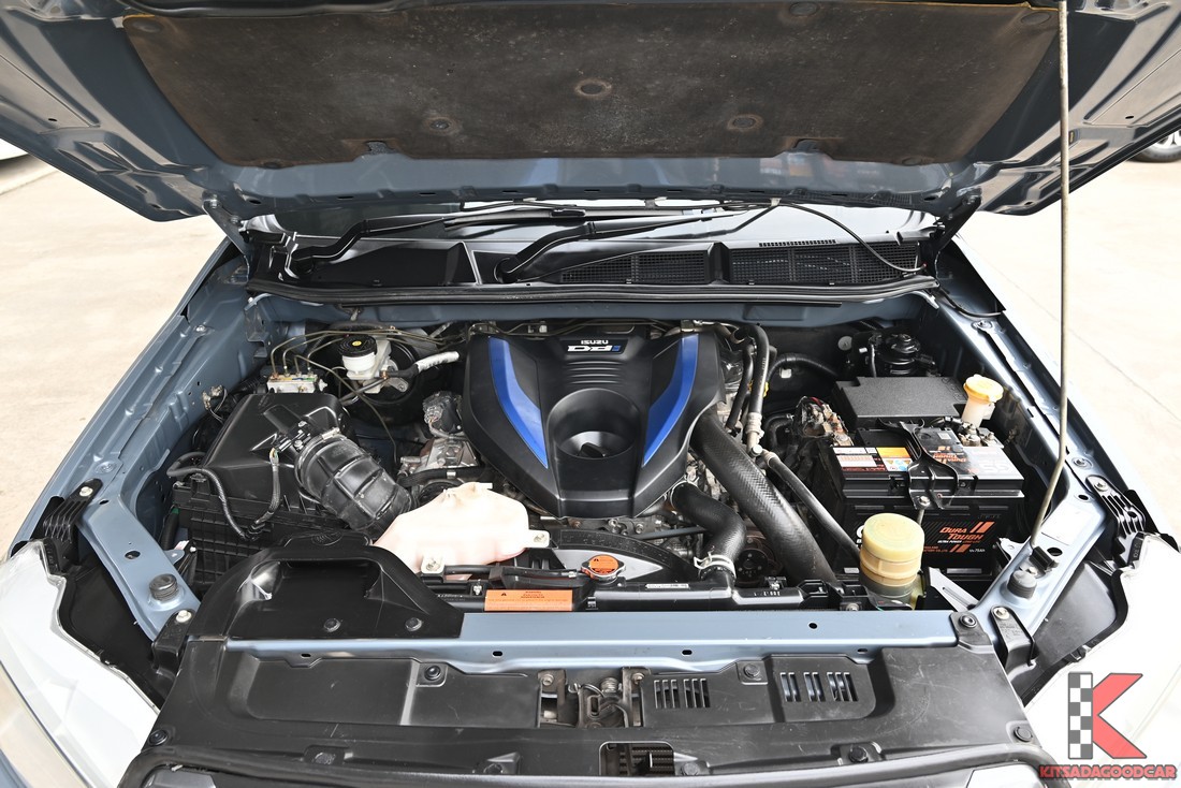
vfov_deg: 53.2
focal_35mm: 24
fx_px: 787
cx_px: 590
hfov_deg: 73.7
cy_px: 394
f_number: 5.6
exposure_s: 1/45
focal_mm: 24
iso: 200
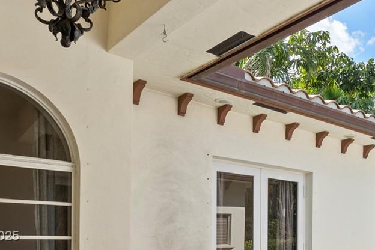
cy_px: 237
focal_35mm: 41
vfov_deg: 30.8
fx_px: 427
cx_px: 308
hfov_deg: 44.7
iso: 50
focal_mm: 16
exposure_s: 1/13
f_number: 9
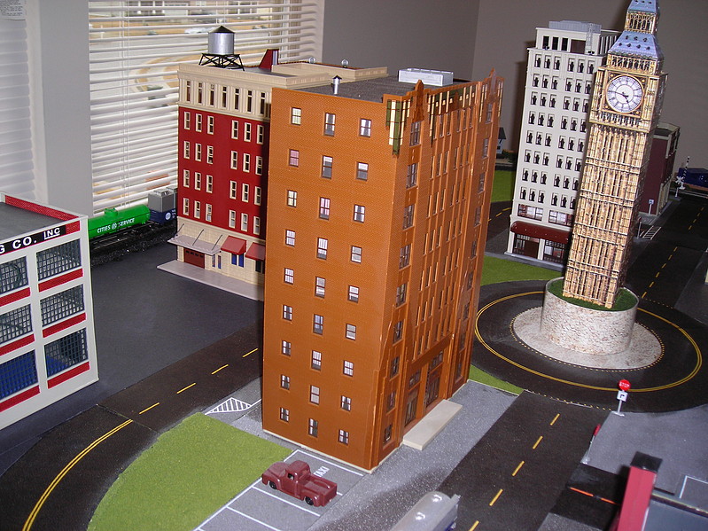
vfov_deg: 37.7
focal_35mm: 38
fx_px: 777
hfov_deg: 49.0
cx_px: 354
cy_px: 266
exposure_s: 1/60.1
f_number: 3.2
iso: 50
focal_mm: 6.3
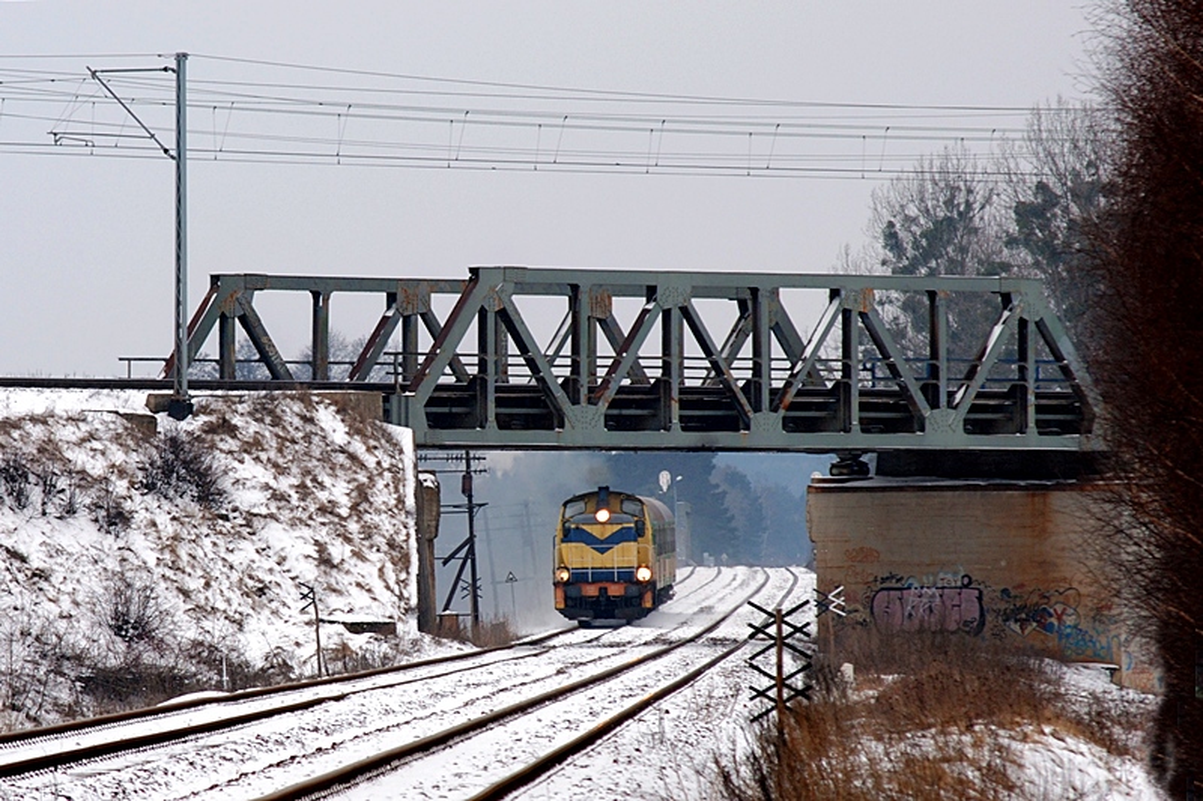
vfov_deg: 5.7
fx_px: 8018
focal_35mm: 240
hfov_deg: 8.6
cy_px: 400
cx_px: 602
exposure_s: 1/250
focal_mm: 160
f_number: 8
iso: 200
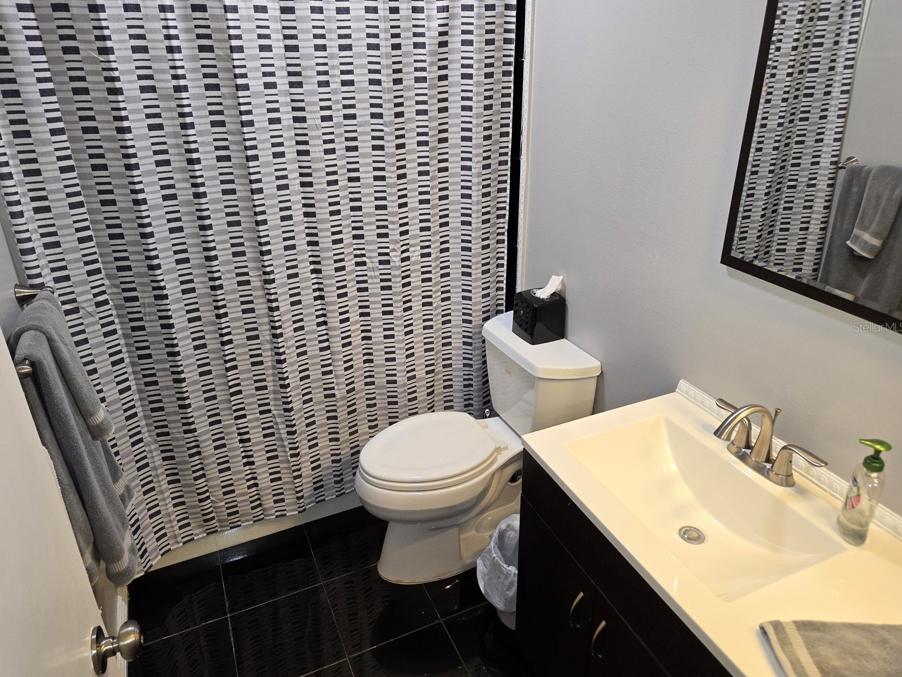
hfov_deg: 71.6
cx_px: 438
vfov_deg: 56.8
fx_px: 625
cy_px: 327
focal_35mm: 24
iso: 100
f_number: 1.8
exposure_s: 1/60
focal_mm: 5.4
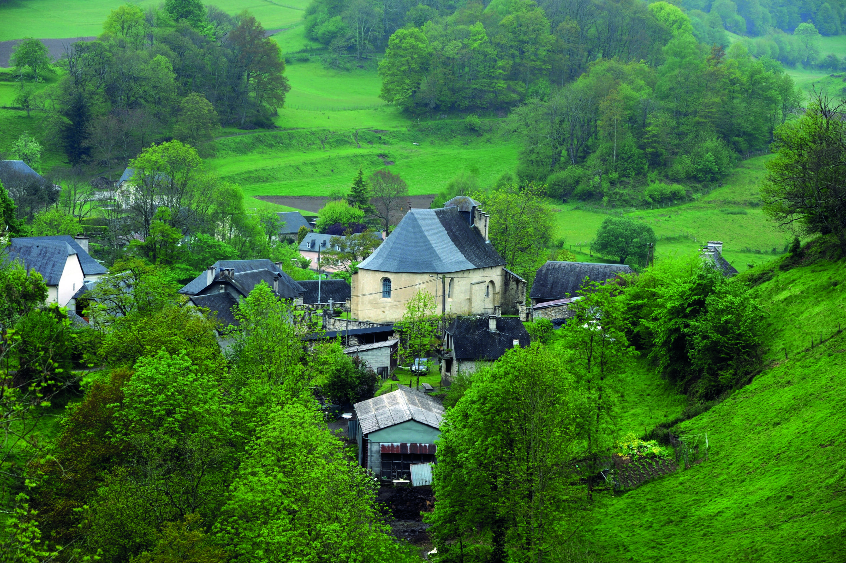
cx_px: 423
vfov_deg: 11.2
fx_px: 2865
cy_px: 282
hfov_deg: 16.8
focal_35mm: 122
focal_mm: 122
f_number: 7.1
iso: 200
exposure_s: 1/80
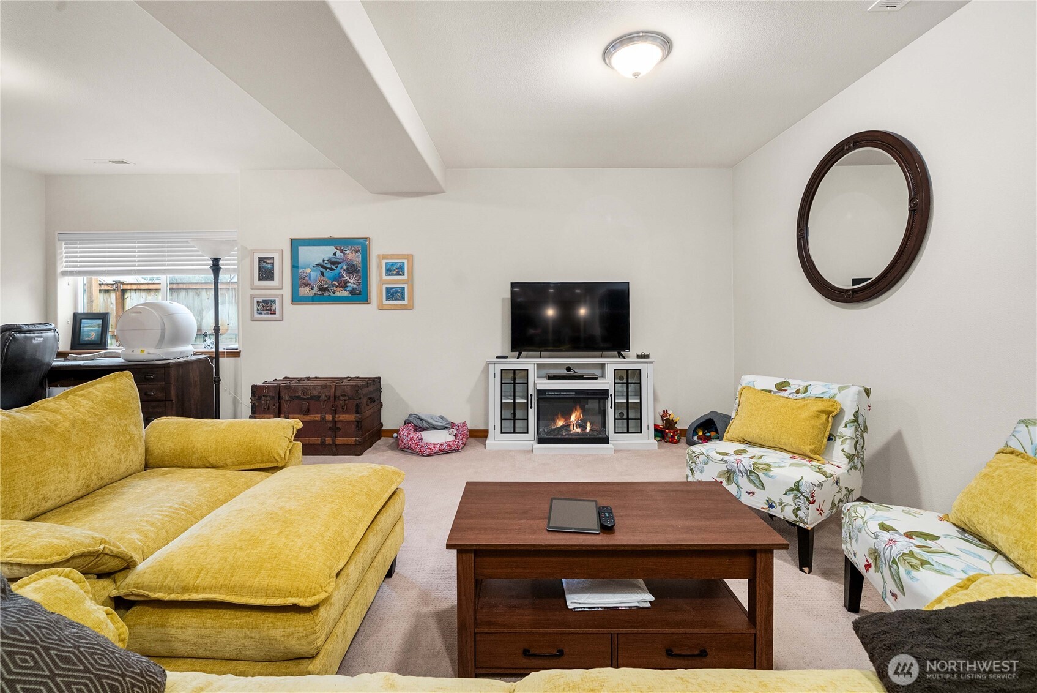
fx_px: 403
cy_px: 346
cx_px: 518
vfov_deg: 81.3
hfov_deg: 104.2
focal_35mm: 14
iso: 500
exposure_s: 1/60
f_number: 7.1
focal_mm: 14
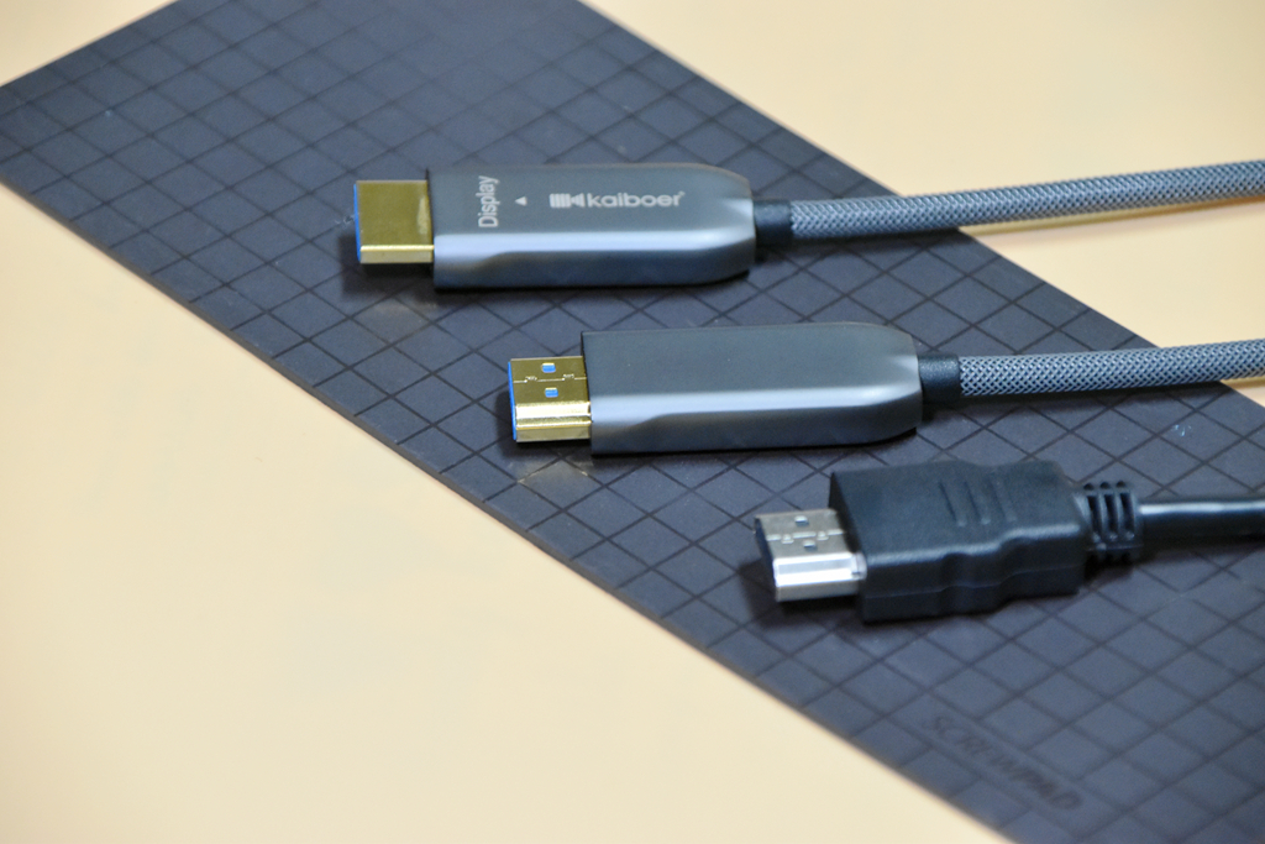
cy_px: 422
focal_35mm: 240
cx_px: 632
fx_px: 8434
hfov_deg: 8.6
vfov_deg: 5.7
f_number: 6
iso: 3200
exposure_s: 1/50
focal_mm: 160
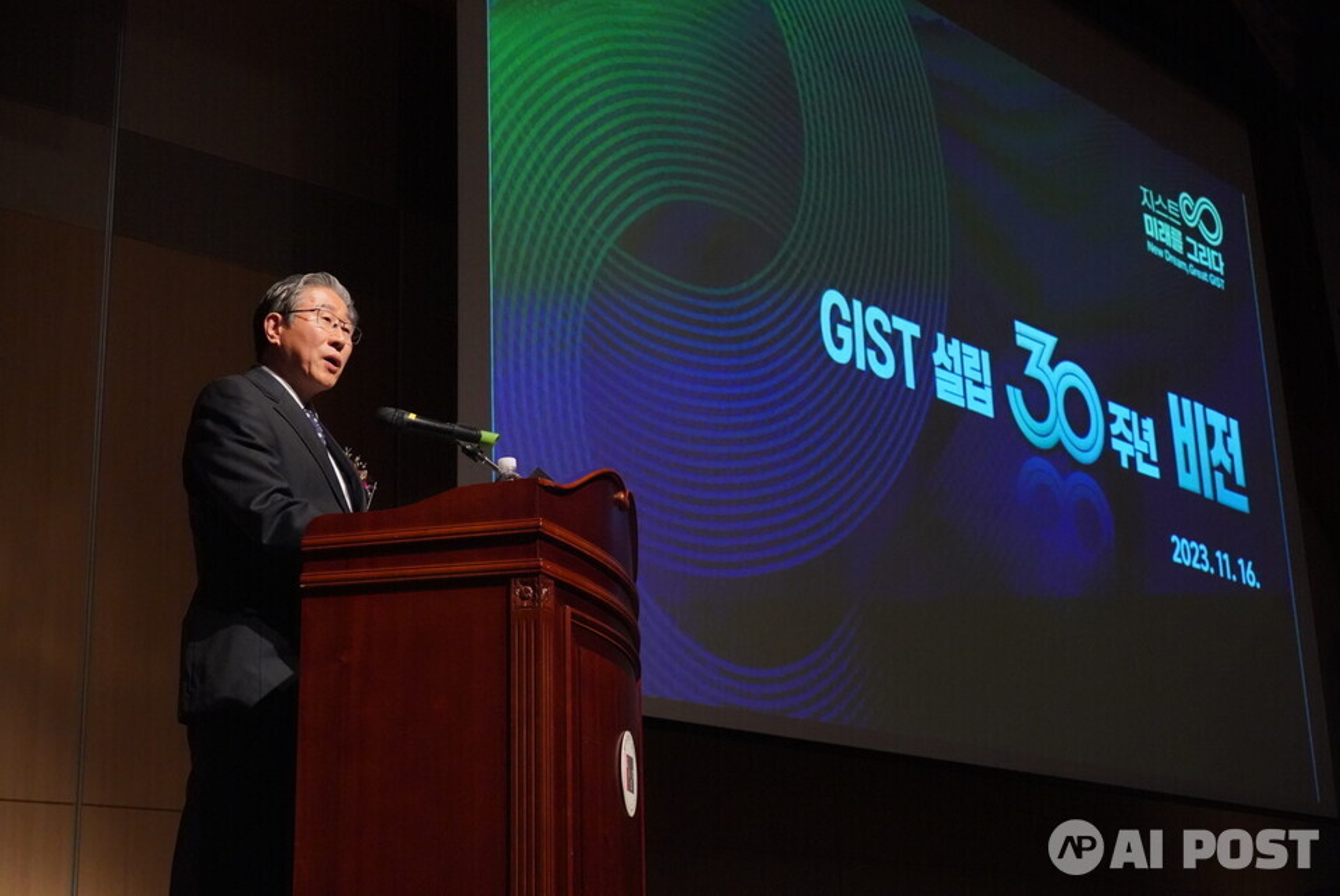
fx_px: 1863
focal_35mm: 50
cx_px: 670
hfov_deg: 39.6
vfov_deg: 27.0
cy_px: 448
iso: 12800
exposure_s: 1/320
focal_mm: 50
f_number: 6.3
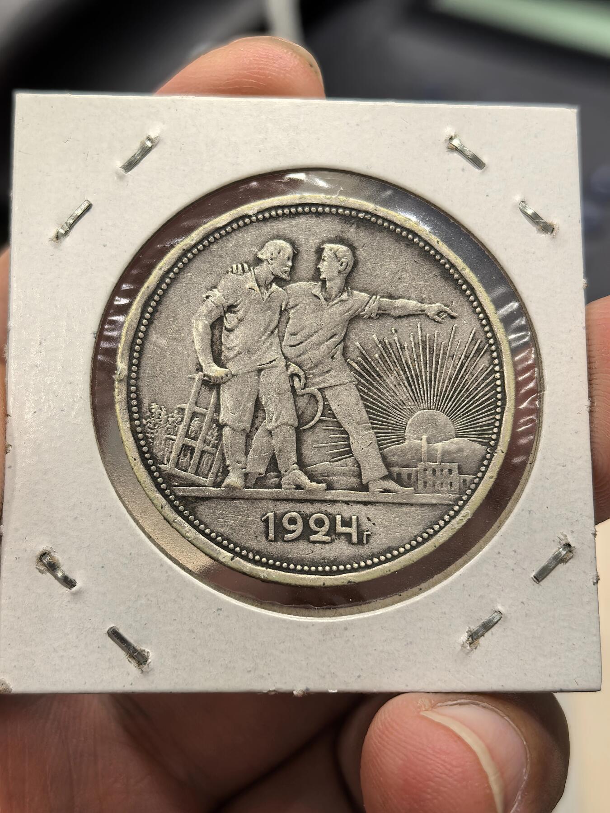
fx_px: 1269
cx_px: 305
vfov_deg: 35.5
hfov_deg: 27.0
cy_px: 406
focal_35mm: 54
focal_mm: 6.98
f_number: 2
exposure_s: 1/50
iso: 160
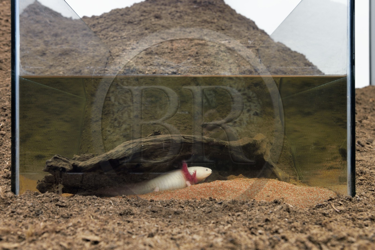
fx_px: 500
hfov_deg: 41.1
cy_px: 125
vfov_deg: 28.1
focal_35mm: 48
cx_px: 188
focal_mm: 48
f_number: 8
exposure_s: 1/6
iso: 800
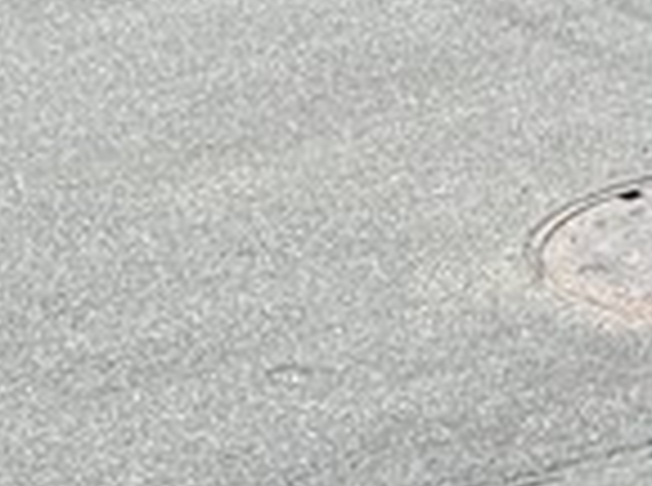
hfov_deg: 11.4
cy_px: -1084
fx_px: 3194
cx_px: 769
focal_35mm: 170
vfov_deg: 7.4
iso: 80
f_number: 1.78
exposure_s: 1/2331
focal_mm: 6.76
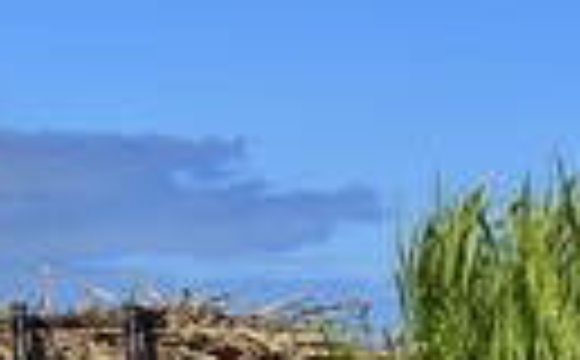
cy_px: 585
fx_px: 3675
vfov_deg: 5.5
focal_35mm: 233
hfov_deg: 9.0
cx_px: 238
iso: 200
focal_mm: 70
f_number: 8
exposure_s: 1/400
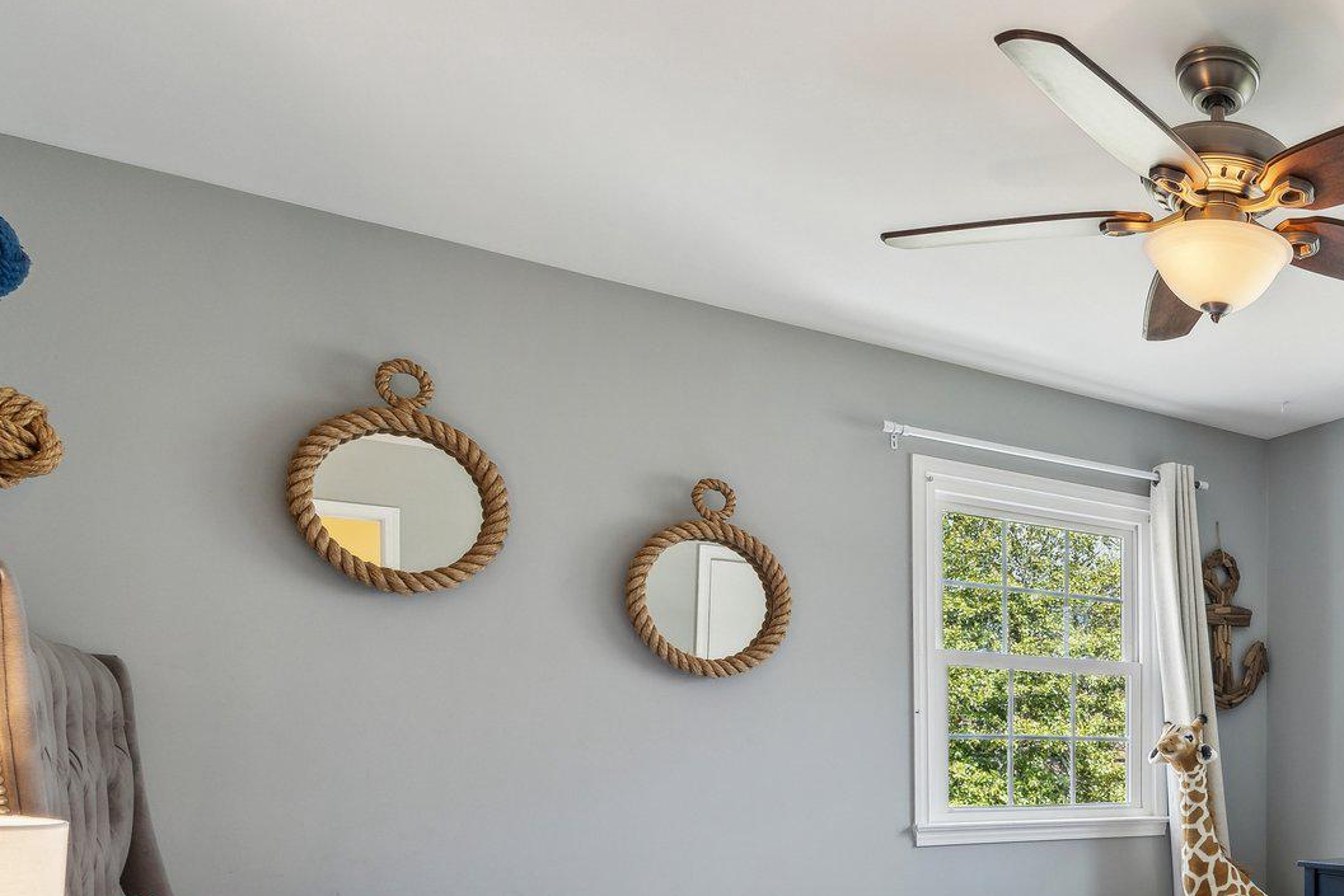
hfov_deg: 51.6
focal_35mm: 31
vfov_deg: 40.0
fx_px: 1157
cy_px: 762
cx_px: 1260
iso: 200
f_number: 8
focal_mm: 16
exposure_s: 1/15
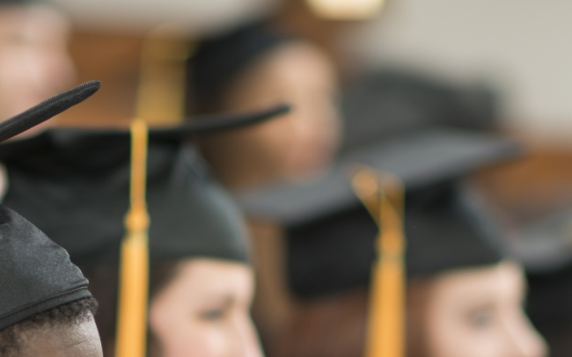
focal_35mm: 283
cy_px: 609
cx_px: 136
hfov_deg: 7.4
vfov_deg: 4.6
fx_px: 4411
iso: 100
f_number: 1.8
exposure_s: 1/200
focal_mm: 85
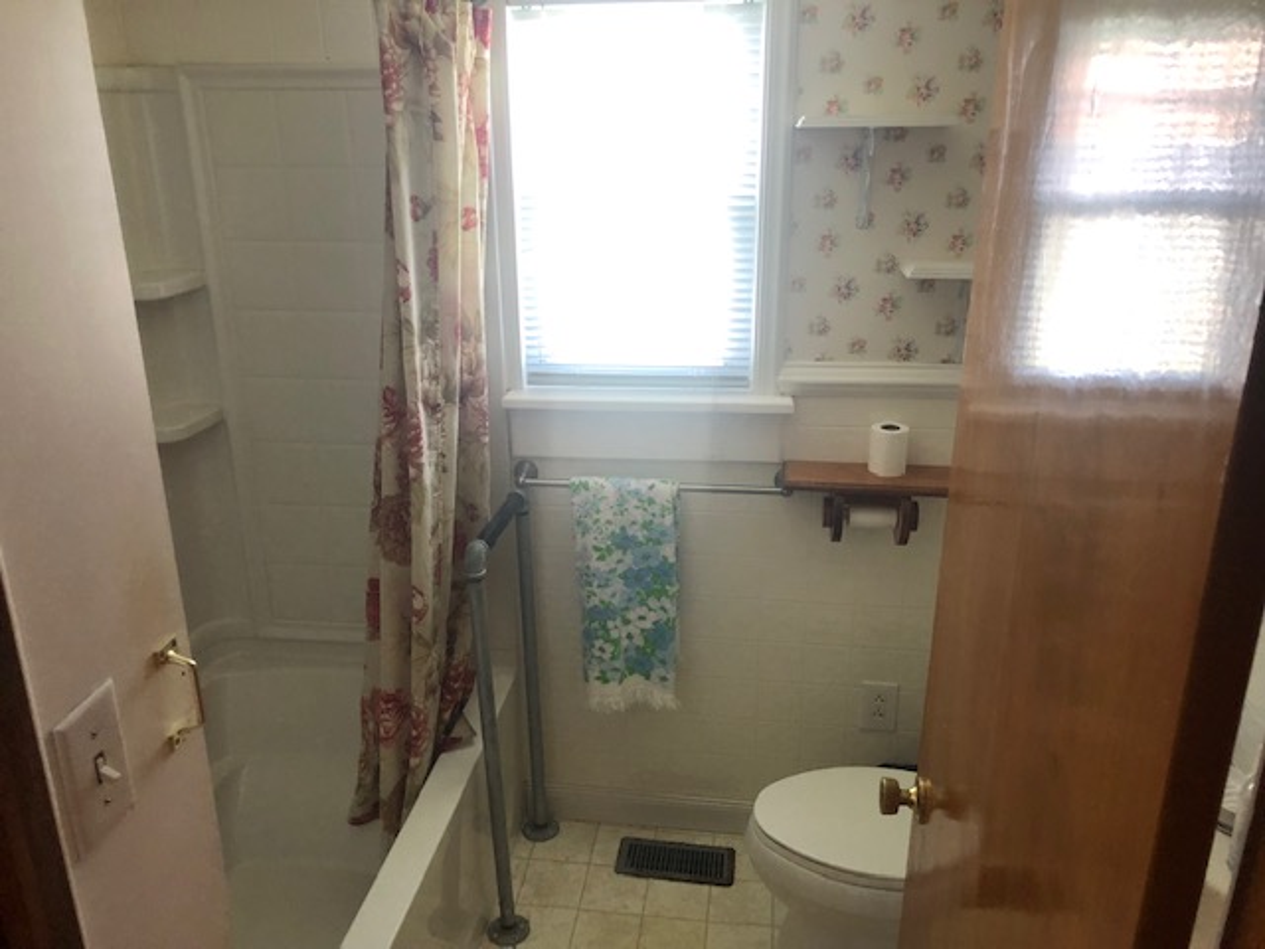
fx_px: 1023
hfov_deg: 63.4
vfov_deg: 49.7
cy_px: 474
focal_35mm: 28
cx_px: 632
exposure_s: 1/30
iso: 40
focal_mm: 4
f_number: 1.8
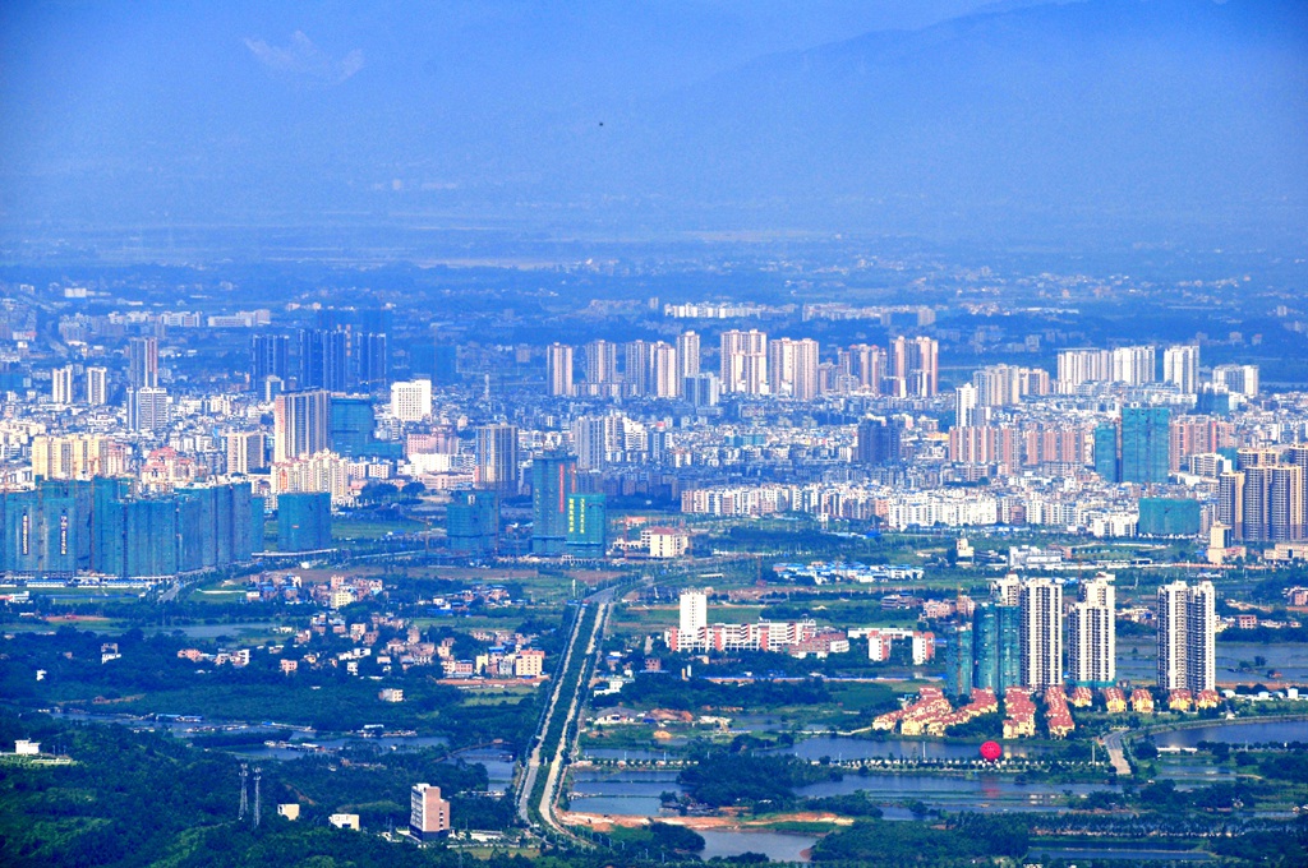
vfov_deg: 4.6
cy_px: 434
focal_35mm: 300
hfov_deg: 6.9
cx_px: 654
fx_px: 10886
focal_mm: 200
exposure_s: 1/400
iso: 200
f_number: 11
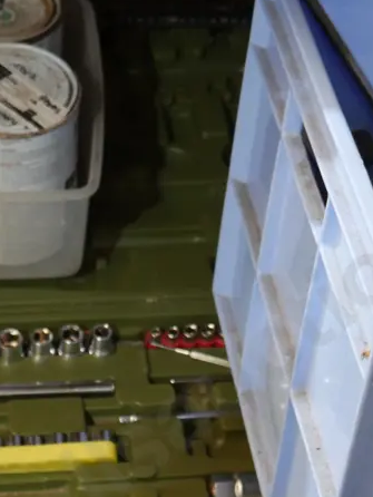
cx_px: 236
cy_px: 379
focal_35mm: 101
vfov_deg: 19.3
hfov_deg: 14.6
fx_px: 1450
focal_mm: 22
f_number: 4.7
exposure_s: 1/60
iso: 1600
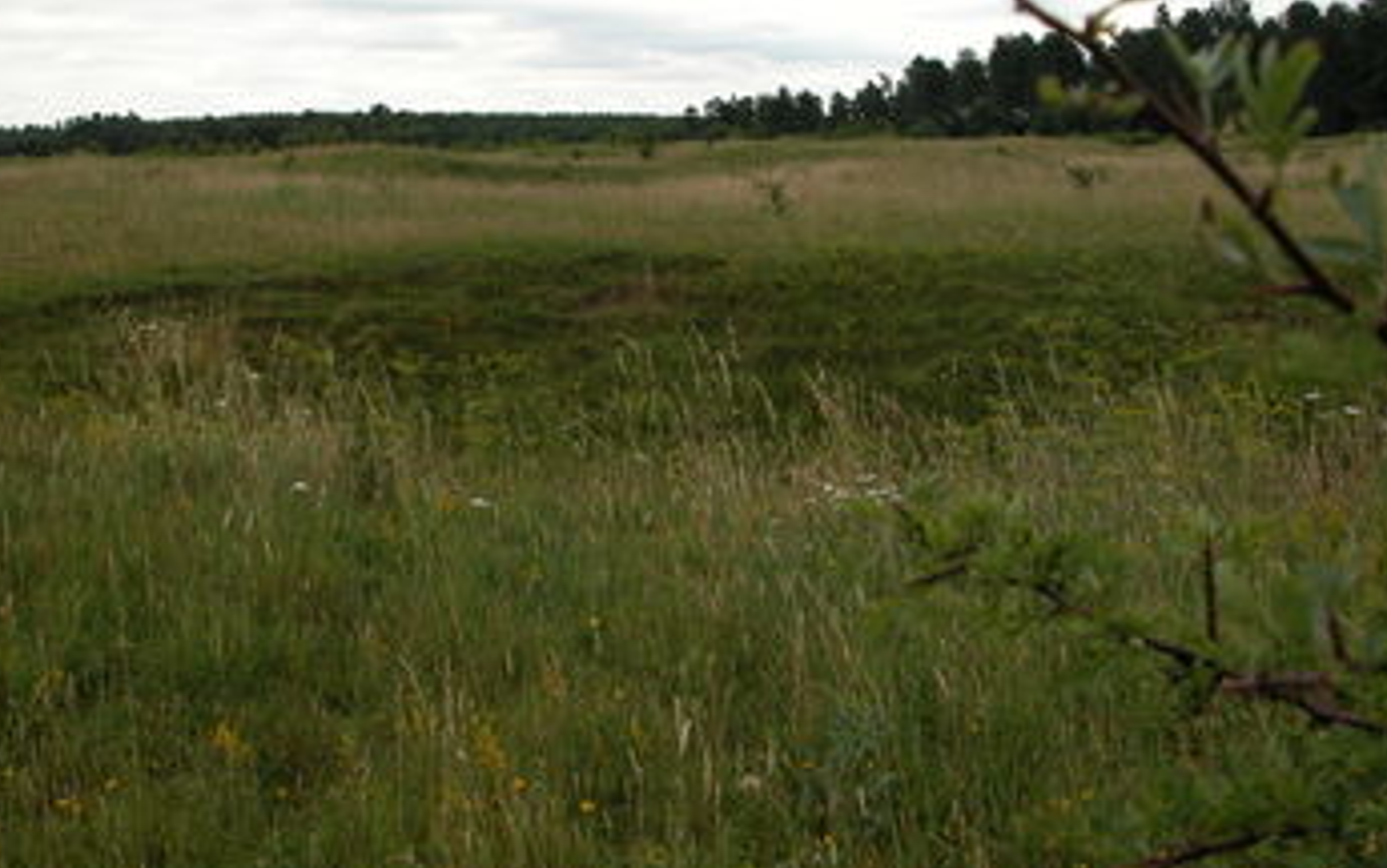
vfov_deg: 29.7
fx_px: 1626
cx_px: 675
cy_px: 277
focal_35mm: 43
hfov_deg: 46.2
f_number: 5
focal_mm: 8.9
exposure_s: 1/198
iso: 100
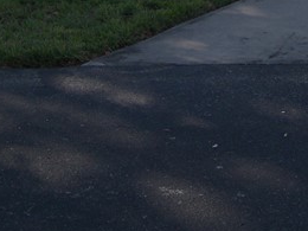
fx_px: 1121
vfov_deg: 11.1
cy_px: -172
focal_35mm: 126
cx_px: 213
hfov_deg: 15.6
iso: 50
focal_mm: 6.7
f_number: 3.2
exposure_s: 1/320
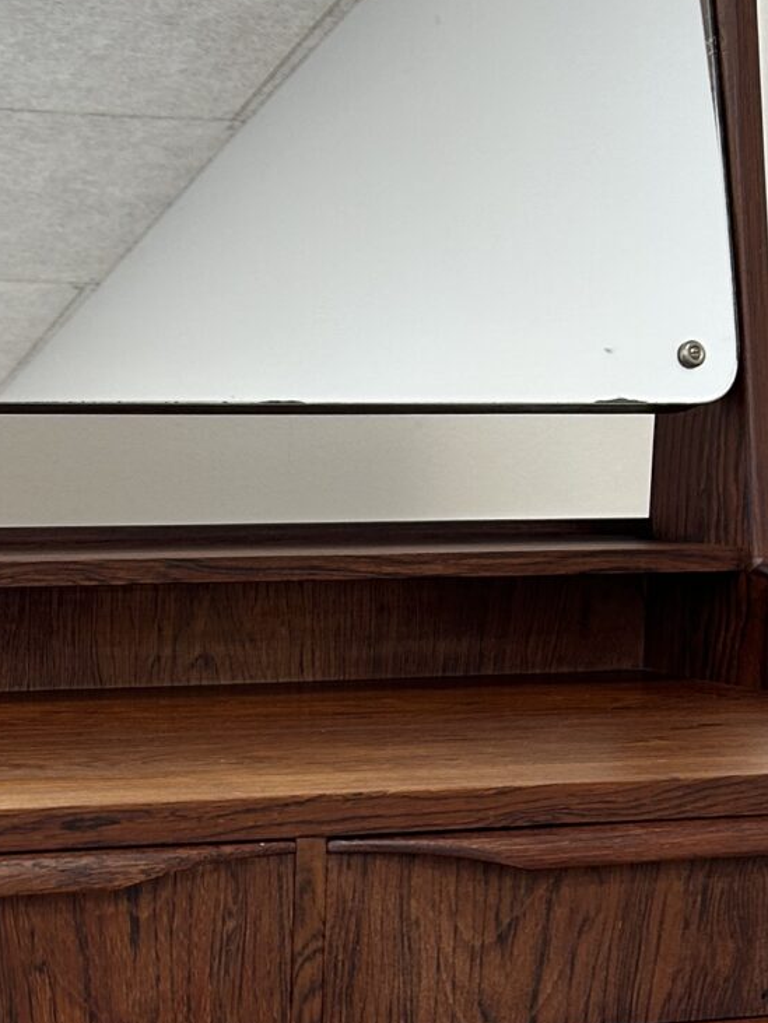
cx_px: -81
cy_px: 876
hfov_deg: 15.8
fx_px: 2690
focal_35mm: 91
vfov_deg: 21.2
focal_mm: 5.7
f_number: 1.5
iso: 64
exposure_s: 1/100
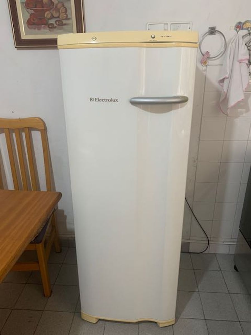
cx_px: 126
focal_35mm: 26
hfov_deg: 53.1
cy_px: 168
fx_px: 251
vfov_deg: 67.3
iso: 200
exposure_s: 1/60
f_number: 1.8
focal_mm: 4.25
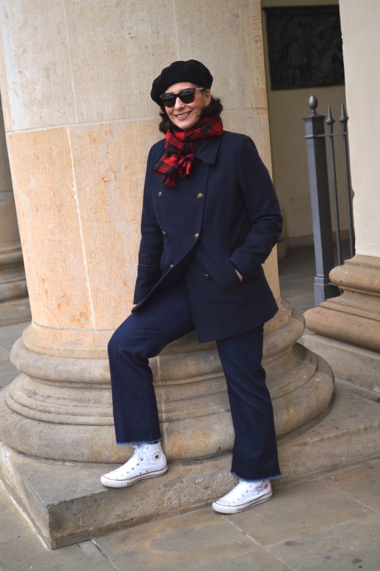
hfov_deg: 25.2
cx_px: 189
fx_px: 848
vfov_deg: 37.2
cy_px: 280
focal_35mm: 54
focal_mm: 35
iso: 100
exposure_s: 1/400
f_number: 1.8
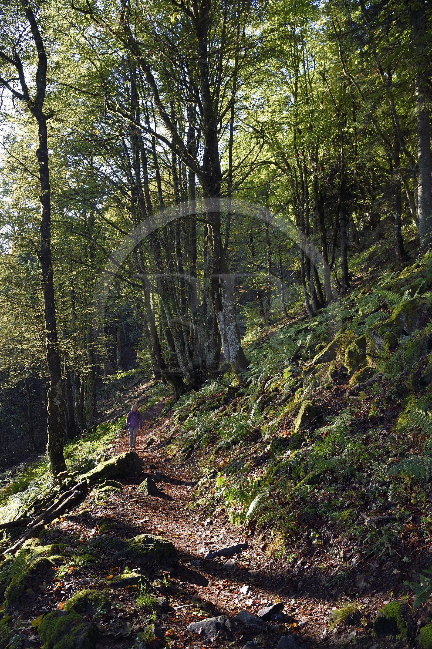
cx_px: 216
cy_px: 324
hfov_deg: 49.5
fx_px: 468
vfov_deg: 69.4
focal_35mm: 26
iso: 800
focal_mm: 26
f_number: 8
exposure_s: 1/160
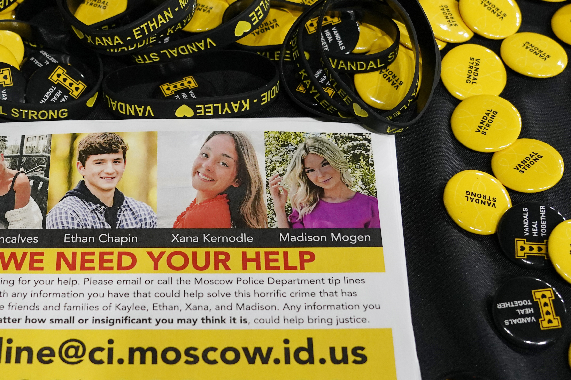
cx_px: 139
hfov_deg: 27.7
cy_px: 154
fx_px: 1142
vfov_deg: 18.9
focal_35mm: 72
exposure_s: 1/500
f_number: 5
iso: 2500
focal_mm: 42
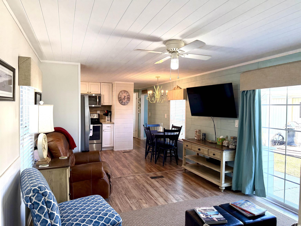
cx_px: 150
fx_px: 209
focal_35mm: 24
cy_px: 113
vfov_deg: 56.8
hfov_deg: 71.6
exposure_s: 1/206
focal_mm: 6.76
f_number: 1.78
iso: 200
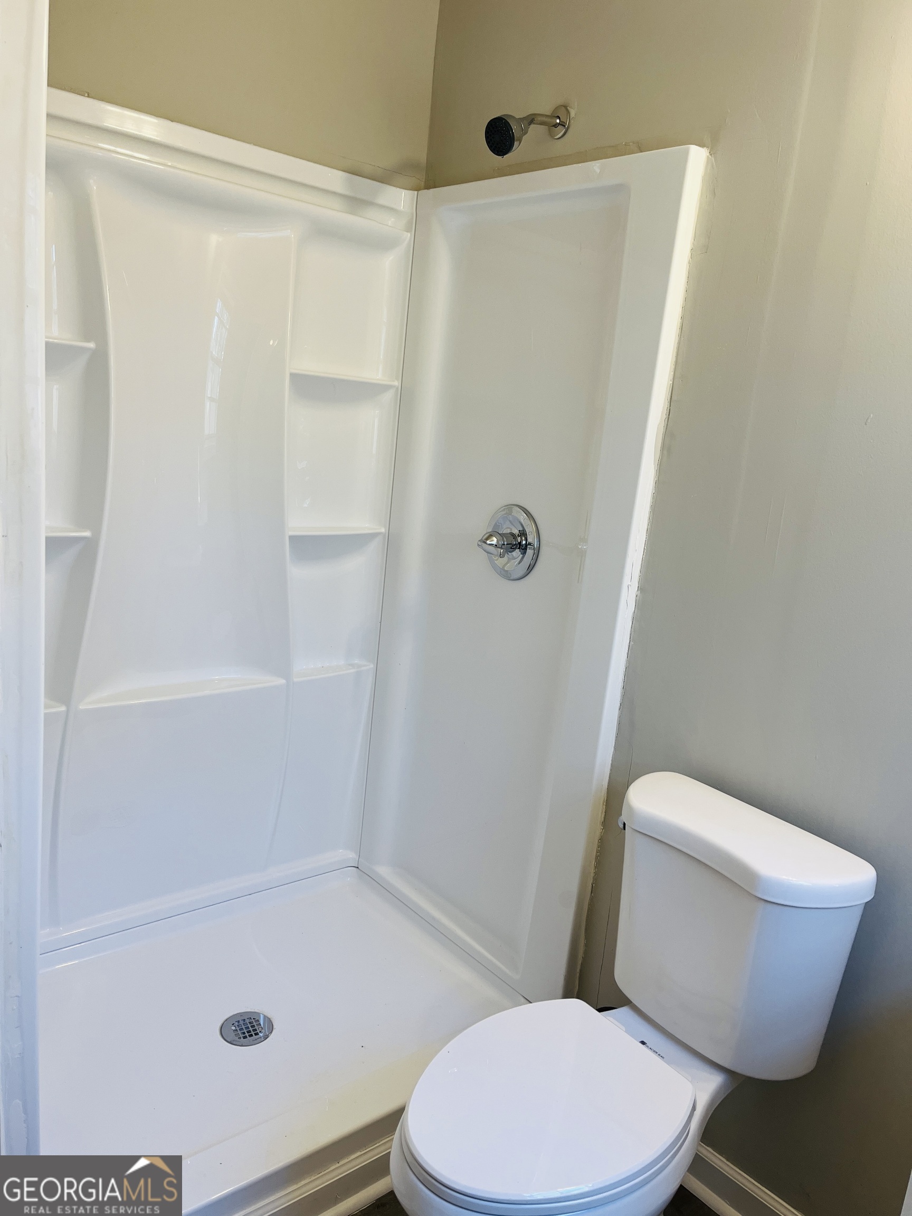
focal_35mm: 26
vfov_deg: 67.3
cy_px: 608
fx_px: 913
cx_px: 456
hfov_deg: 53.1
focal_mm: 5.1
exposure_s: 1/120
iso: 80
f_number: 1.6
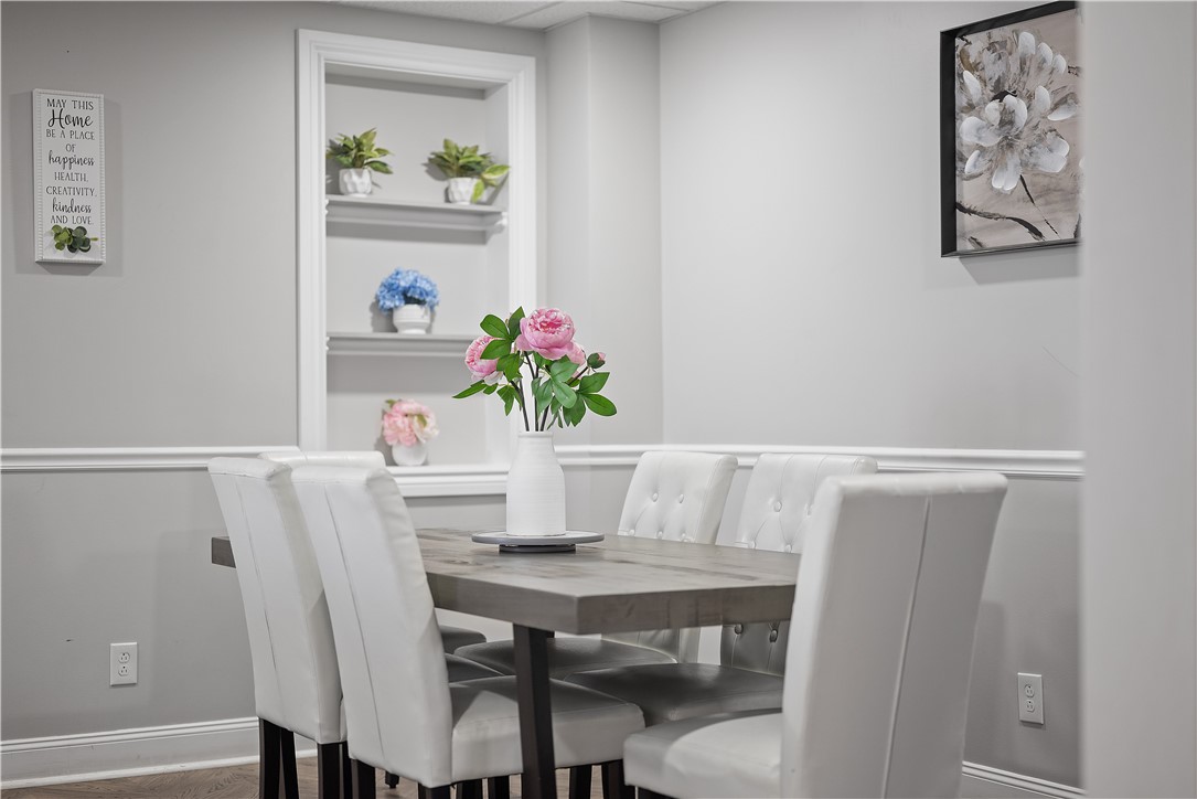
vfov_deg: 27.0
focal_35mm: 50
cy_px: 400
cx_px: 598
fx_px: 1663
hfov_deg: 39.6
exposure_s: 1/80
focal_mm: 50
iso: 400
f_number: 1.8
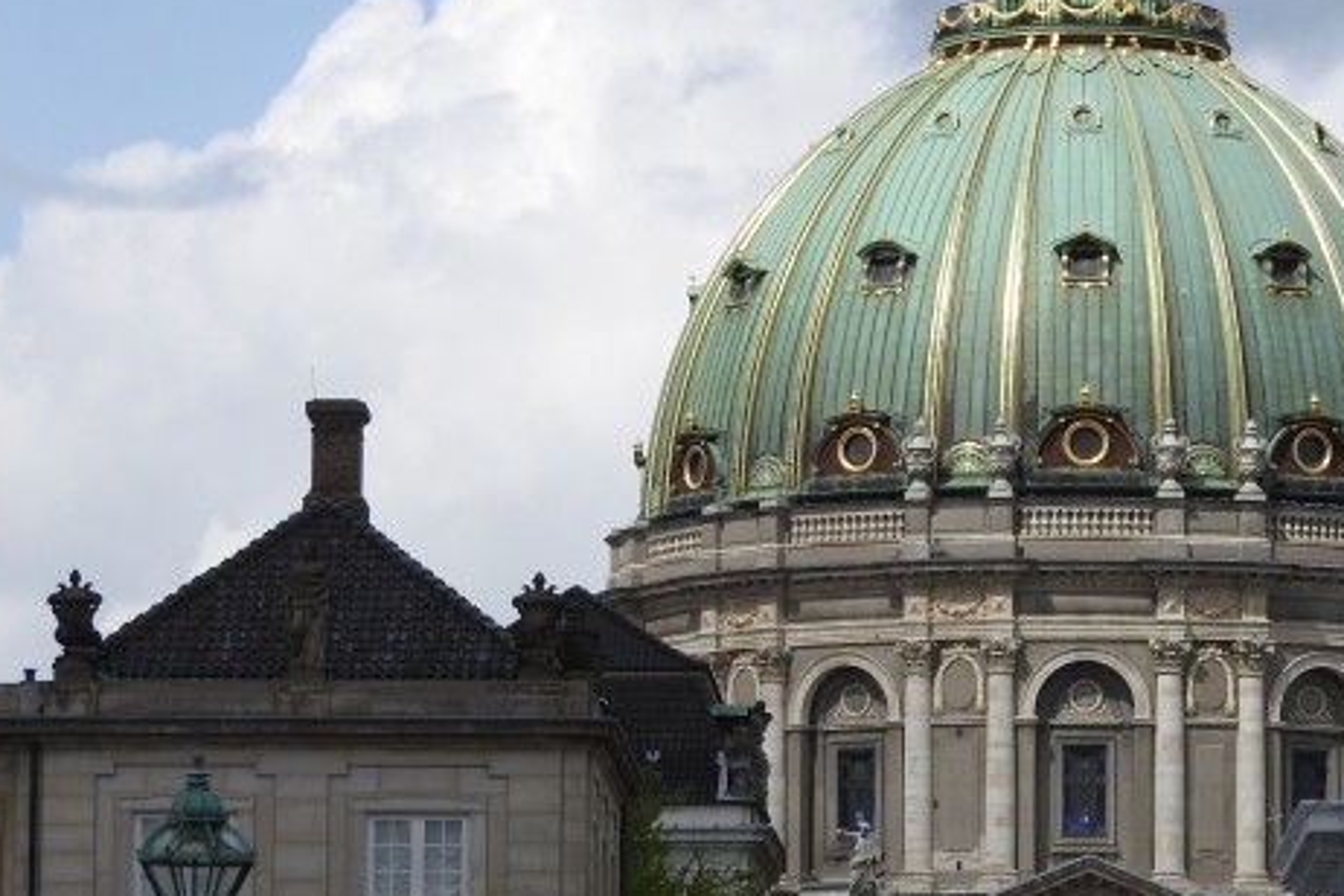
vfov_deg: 6.1
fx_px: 8399
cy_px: 204
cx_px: 1079
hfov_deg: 9.1
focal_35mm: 225
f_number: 5
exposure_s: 1/1000
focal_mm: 22.4
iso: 100
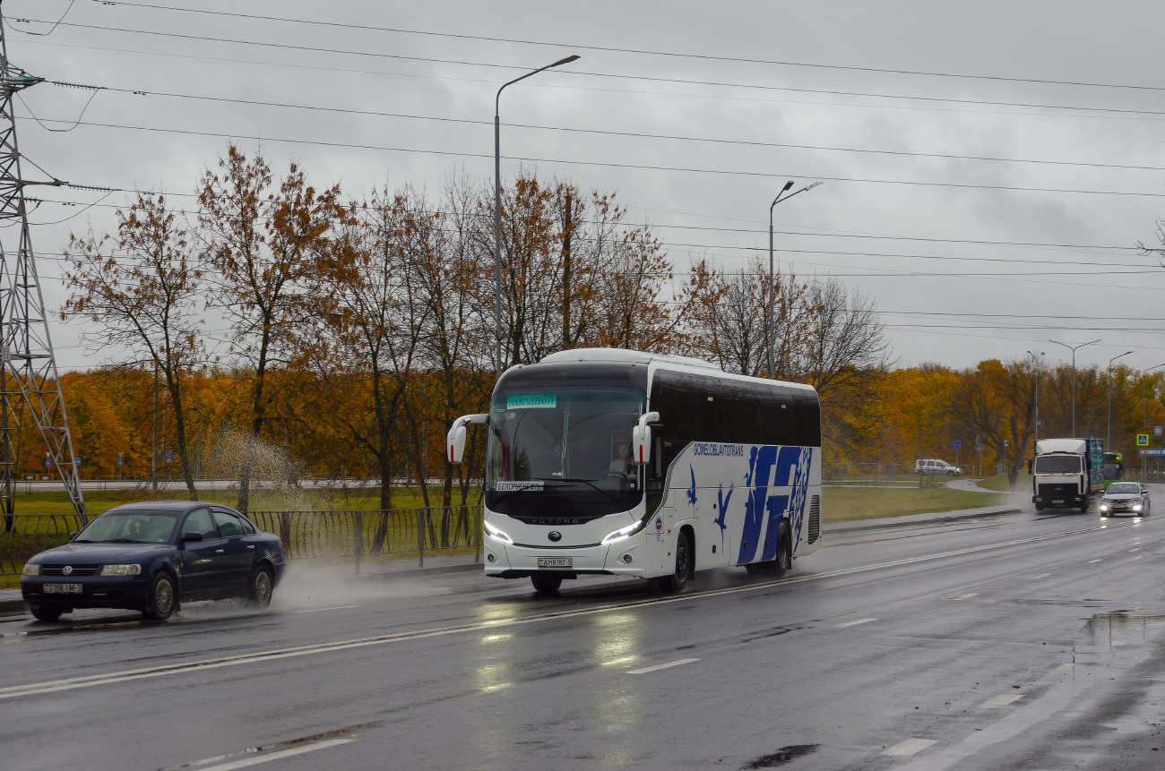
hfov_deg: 28.1
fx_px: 2325
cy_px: 386
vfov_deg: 18.8
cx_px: 582
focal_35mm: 72
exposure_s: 1/320
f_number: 5.6
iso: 1000
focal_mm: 48
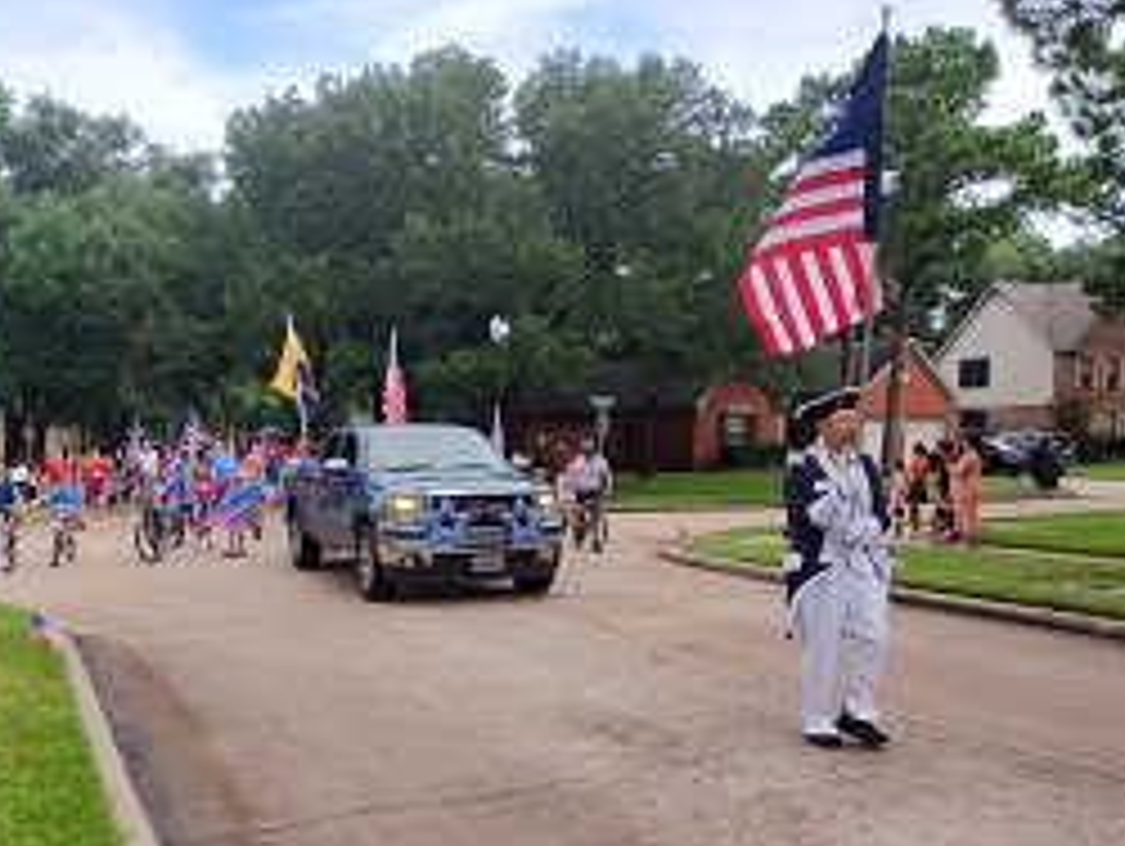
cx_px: 459
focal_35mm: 36
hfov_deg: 51.0
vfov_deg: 39.3
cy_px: 562
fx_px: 1171
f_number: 1.7
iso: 101
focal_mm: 4.71
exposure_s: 1/2419
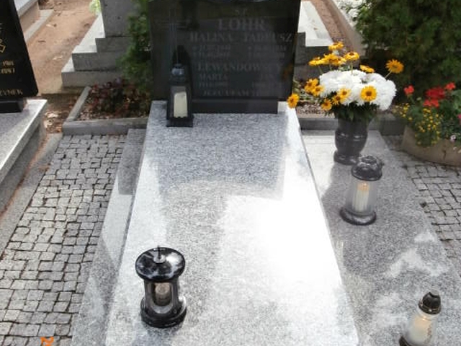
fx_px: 400
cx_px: 230
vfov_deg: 46.8
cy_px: 173
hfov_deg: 60.0
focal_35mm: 30
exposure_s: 1/200
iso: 100
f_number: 3.5
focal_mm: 5.36
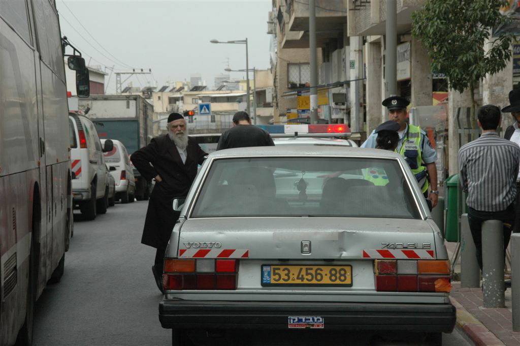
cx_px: 260
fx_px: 1689
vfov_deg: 11.7
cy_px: 173
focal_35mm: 117
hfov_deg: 17.5
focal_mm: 78
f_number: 10
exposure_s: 1/400
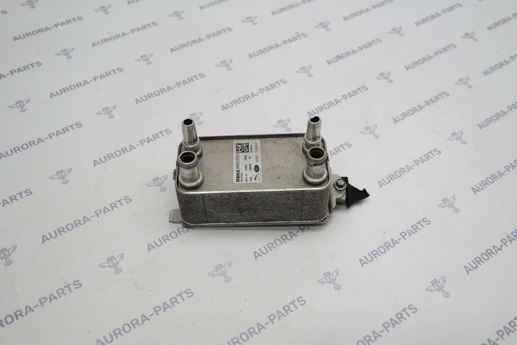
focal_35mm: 38
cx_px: 258
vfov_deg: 35.1
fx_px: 546
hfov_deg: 50.7
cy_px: 172
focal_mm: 25
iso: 200
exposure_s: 1/100
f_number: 4
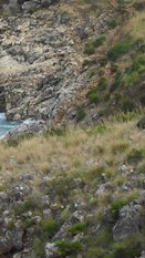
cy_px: -35
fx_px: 971
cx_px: -90
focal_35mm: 142
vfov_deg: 14.7
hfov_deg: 8.3
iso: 100
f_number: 8
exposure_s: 1/100
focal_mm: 6.2
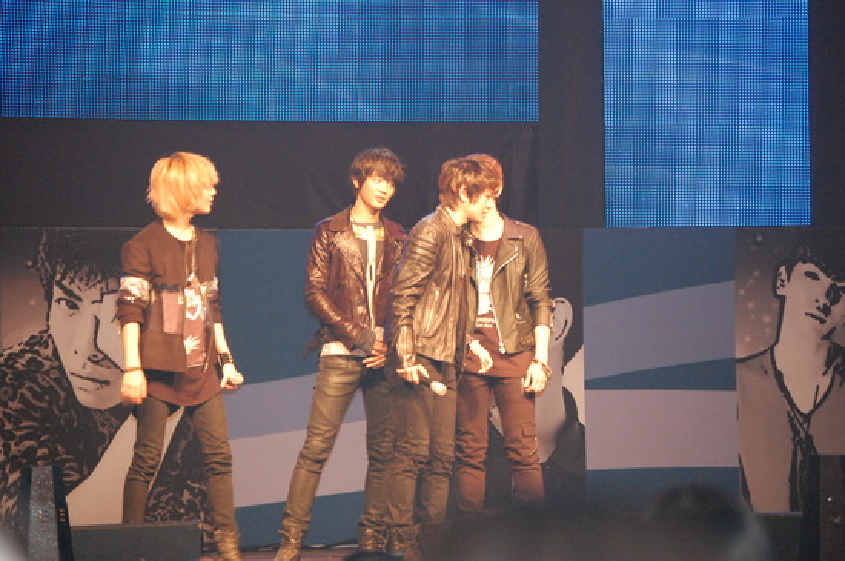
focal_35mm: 168
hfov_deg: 12.2
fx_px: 3938
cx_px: 422
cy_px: 280
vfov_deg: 8.1
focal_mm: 112
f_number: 5
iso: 1600
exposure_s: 1/60
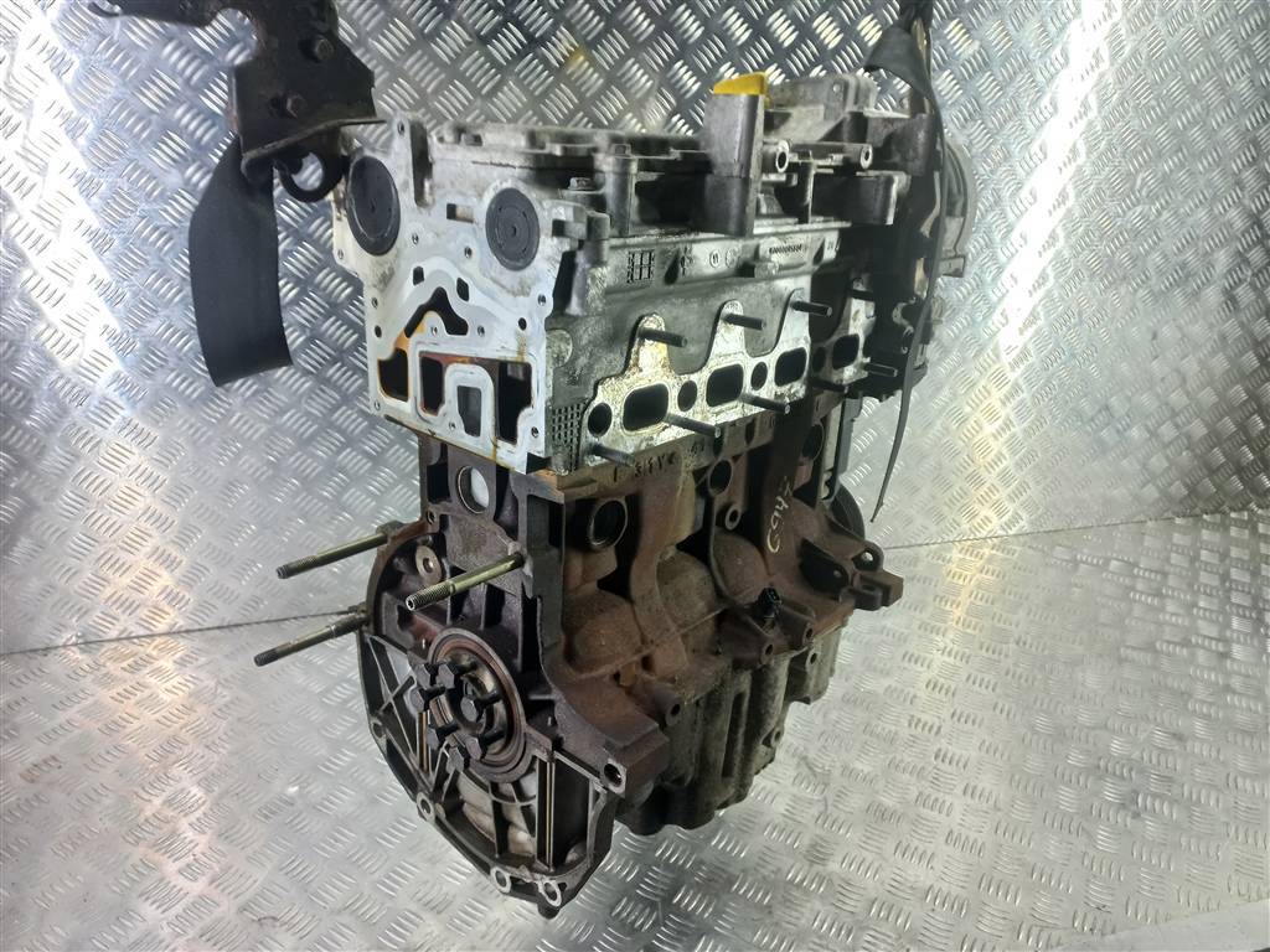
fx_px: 917
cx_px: 635
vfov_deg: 54.9
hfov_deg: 69.4
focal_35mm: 25
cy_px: 476
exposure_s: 1/50
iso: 80
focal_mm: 4.6
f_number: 1.8
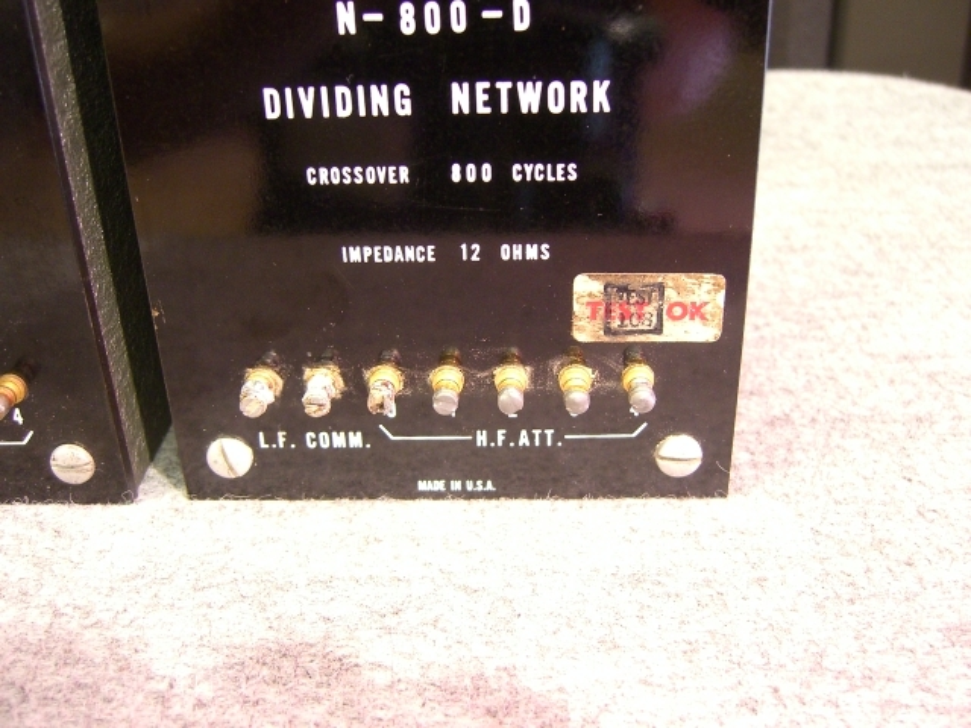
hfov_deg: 49.0
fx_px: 1066
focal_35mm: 38
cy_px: 364
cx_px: 486
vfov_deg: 37.7
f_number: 2.8
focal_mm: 7.9
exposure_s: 1/13
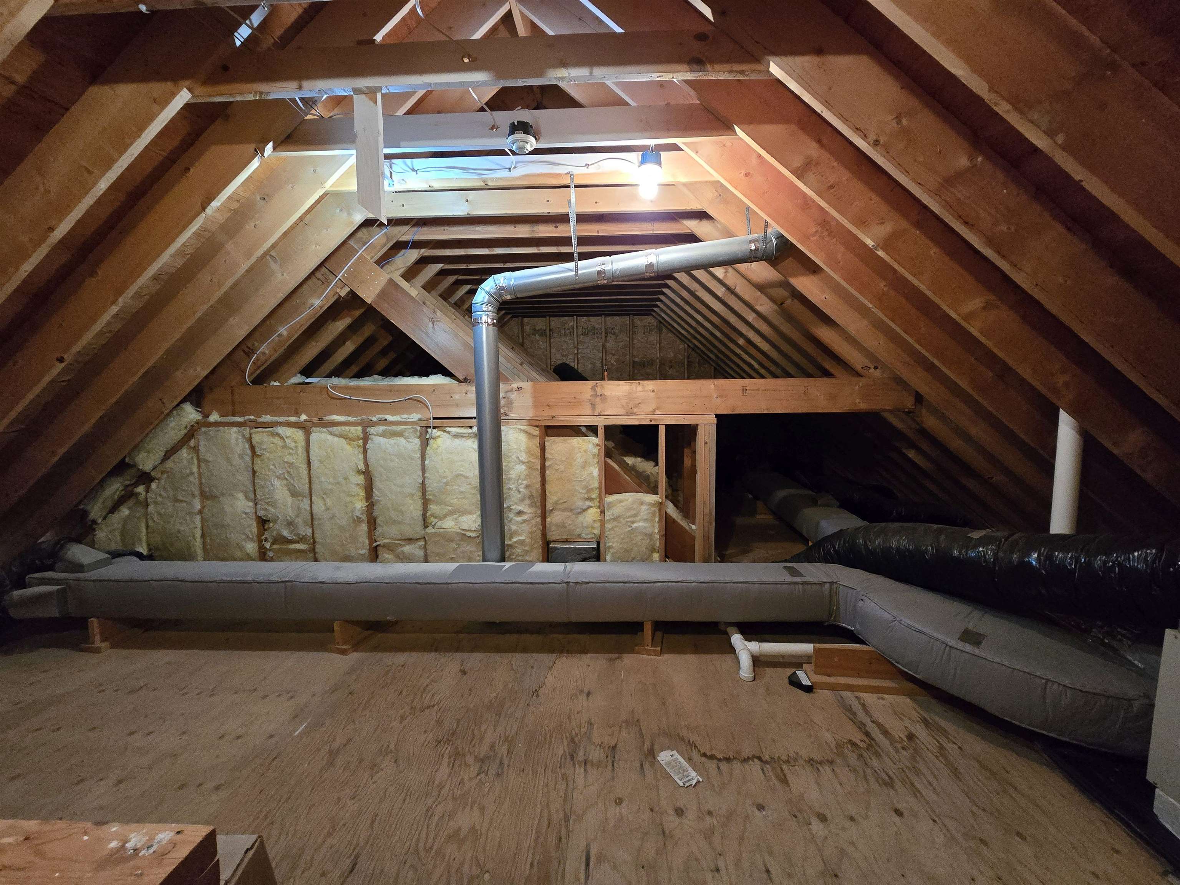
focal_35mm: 13
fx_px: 443
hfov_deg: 106.2
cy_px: 442
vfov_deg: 89.9
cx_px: 590
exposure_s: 1/60
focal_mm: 2.2
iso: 1250
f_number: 2.2
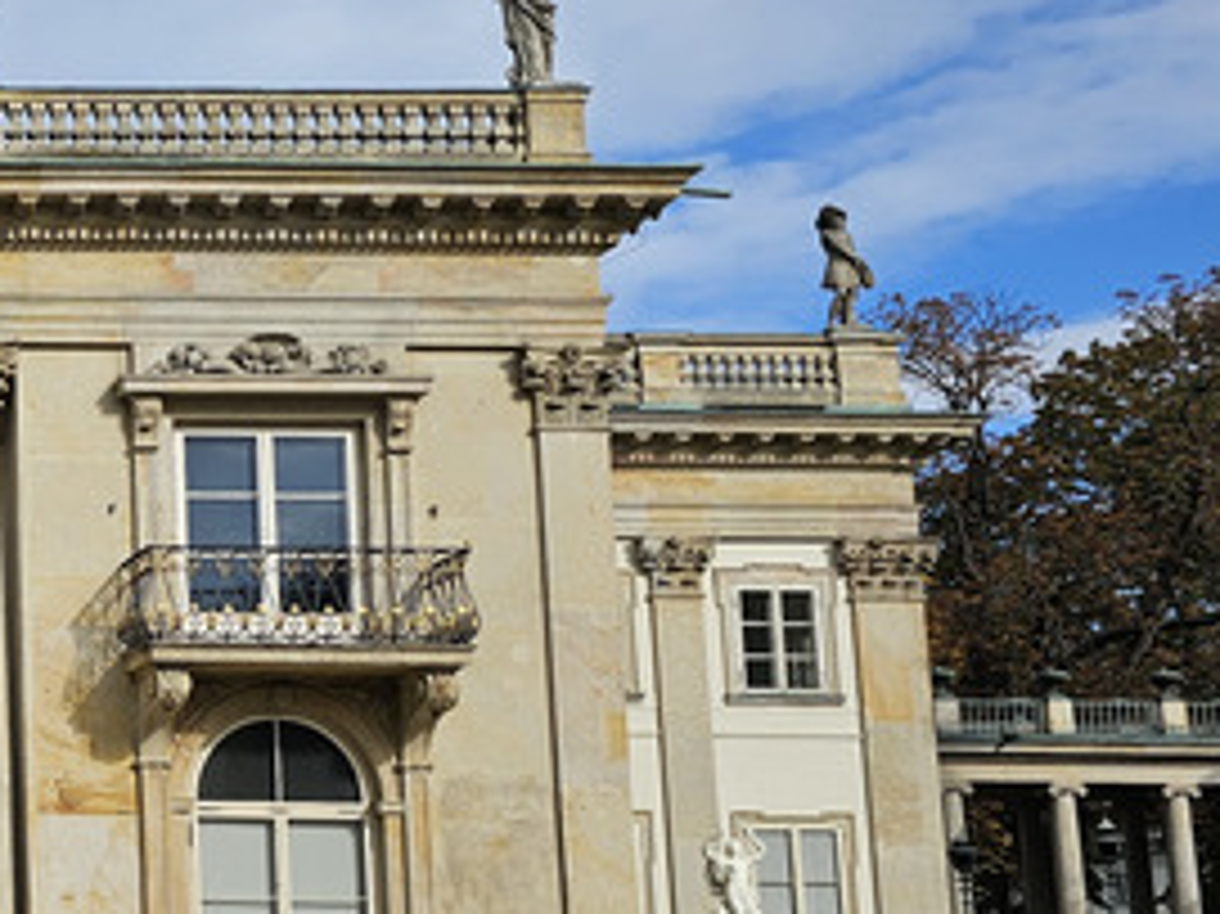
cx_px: -387
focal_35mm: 68
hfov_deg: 24.7
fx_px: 2396
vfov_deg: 21.5
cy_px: 576
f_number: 1.7
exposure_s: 1/1093
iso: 10
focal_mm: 6.3
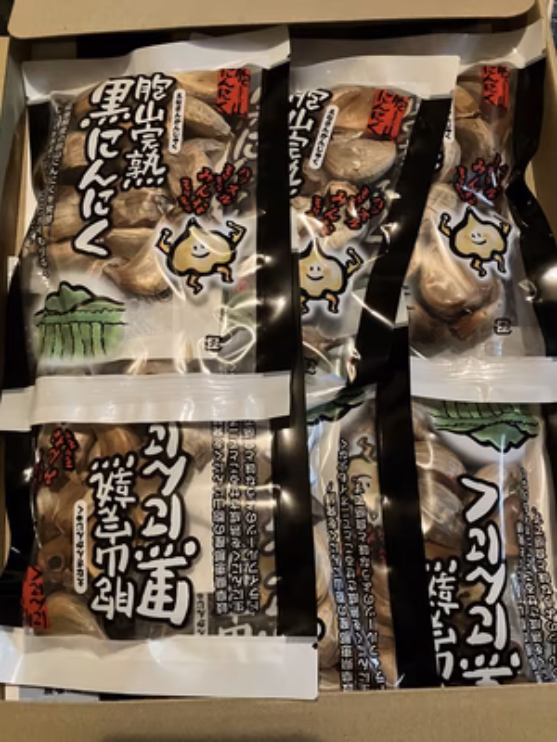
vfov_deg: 63.4
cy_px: 371
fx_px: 601
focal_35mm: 28
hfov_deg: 49.7
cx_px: 278
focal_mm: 3.99
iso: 640
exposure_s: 1/25
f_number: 1.8
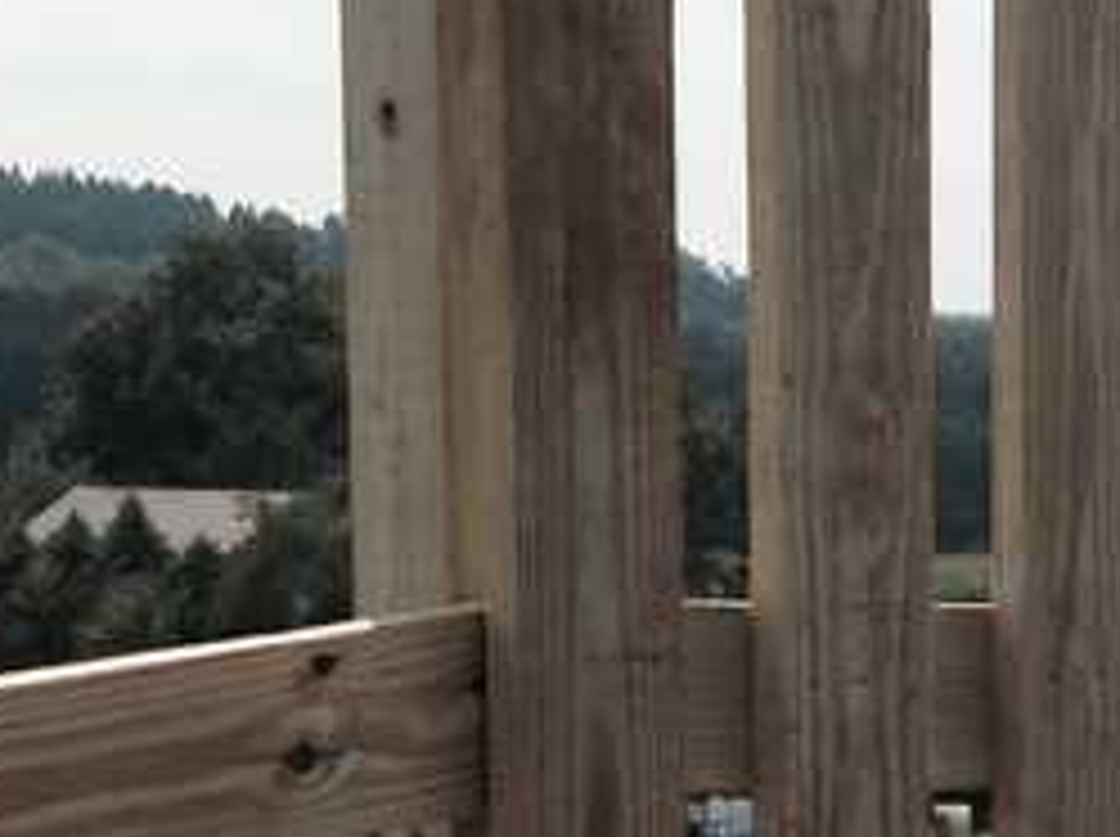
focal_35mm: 177
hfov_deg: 10.9
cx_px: 1563
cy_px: 1292
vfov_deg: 8.2
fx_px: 5719
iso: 50
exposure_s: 1/2088
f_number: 2.4
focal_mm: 4.12
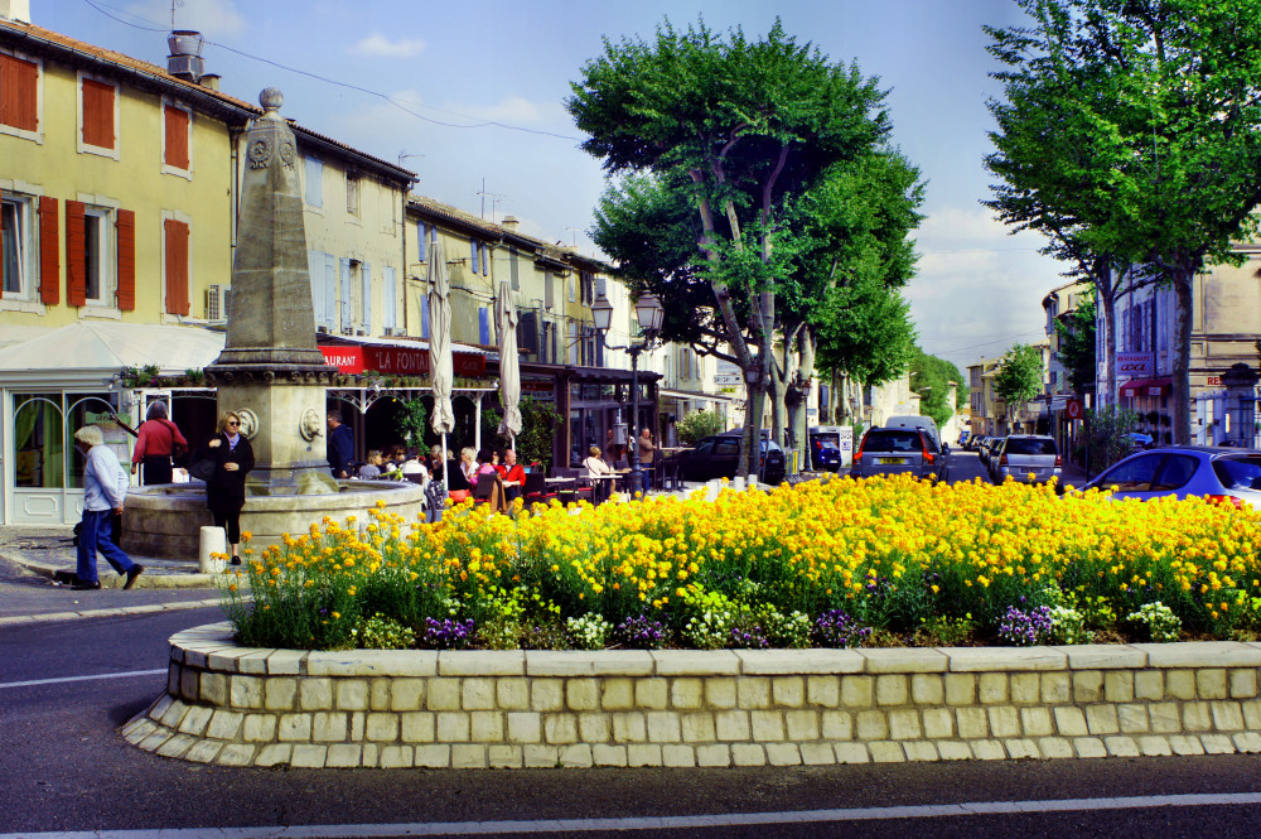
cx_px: 630
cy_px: 420
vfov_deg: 31.8
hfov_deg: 46.4
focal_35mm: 42
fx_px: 1470
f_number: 11
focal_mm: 28
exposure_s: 1/125
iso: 200
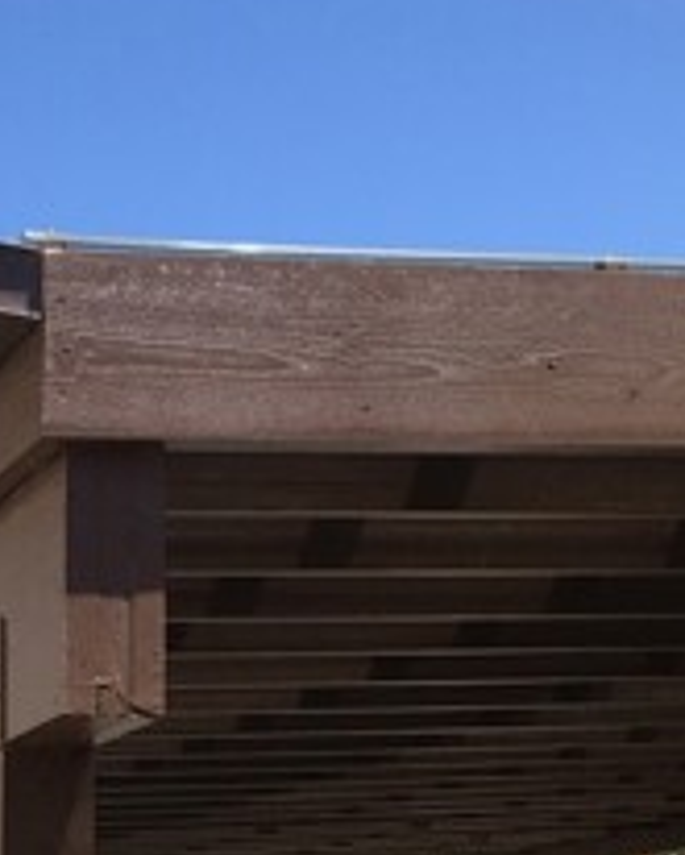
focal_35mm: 88
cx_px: 54
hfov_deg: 17.2
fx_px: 2228
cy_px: 1199
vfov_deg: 19.5
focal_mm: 4.15
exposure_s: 1/1040
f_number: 2.2
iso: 25
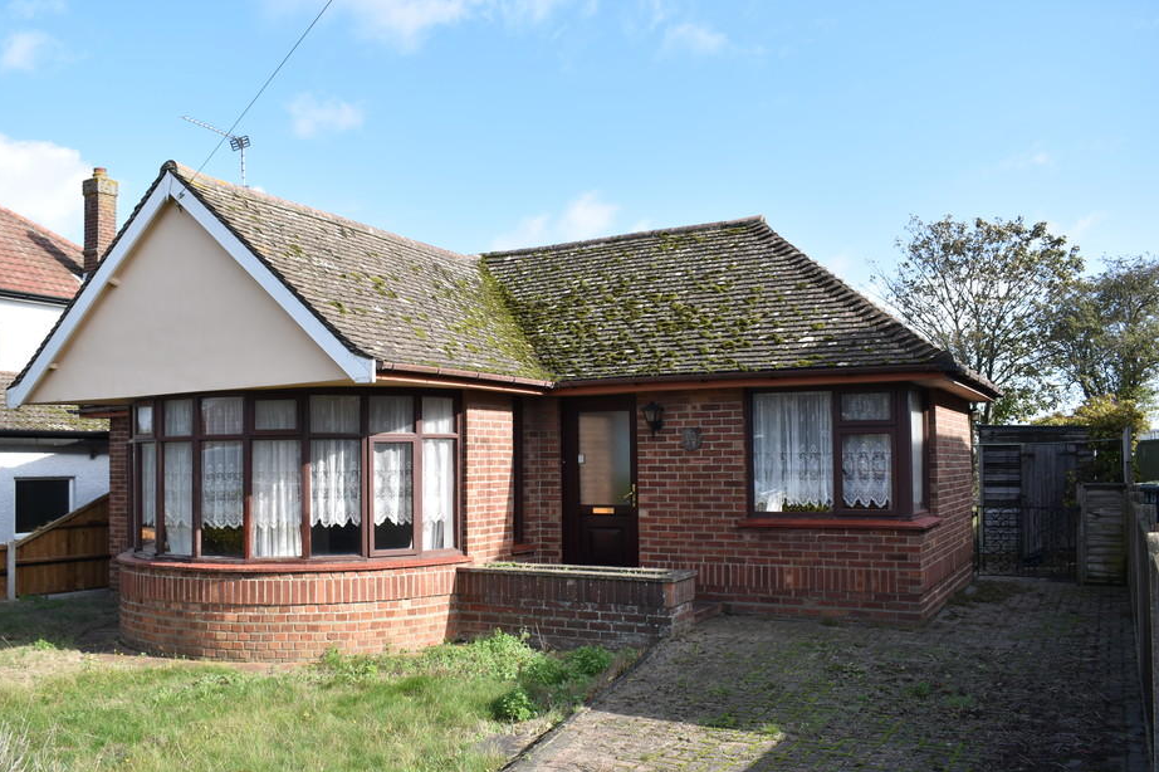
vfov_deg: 43.6
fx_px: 965
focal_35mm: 30
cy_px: 408
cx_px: 517
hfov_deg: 61.8
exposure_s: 1/160
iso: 100
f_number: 7.1
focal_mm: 18
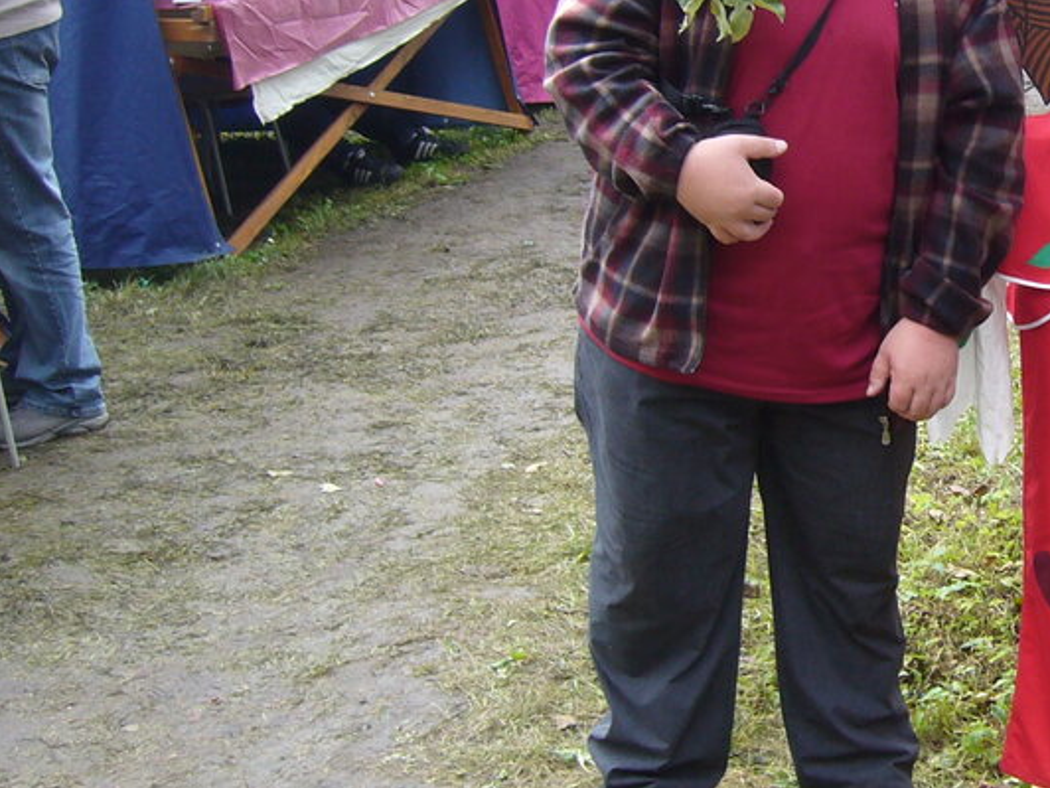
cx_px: 1086
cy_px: 239
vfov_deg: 18.6
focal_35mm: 79
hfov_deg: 23.5
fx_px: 2396
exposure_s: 1/125
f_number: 2.8
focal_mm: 5.8
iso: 80
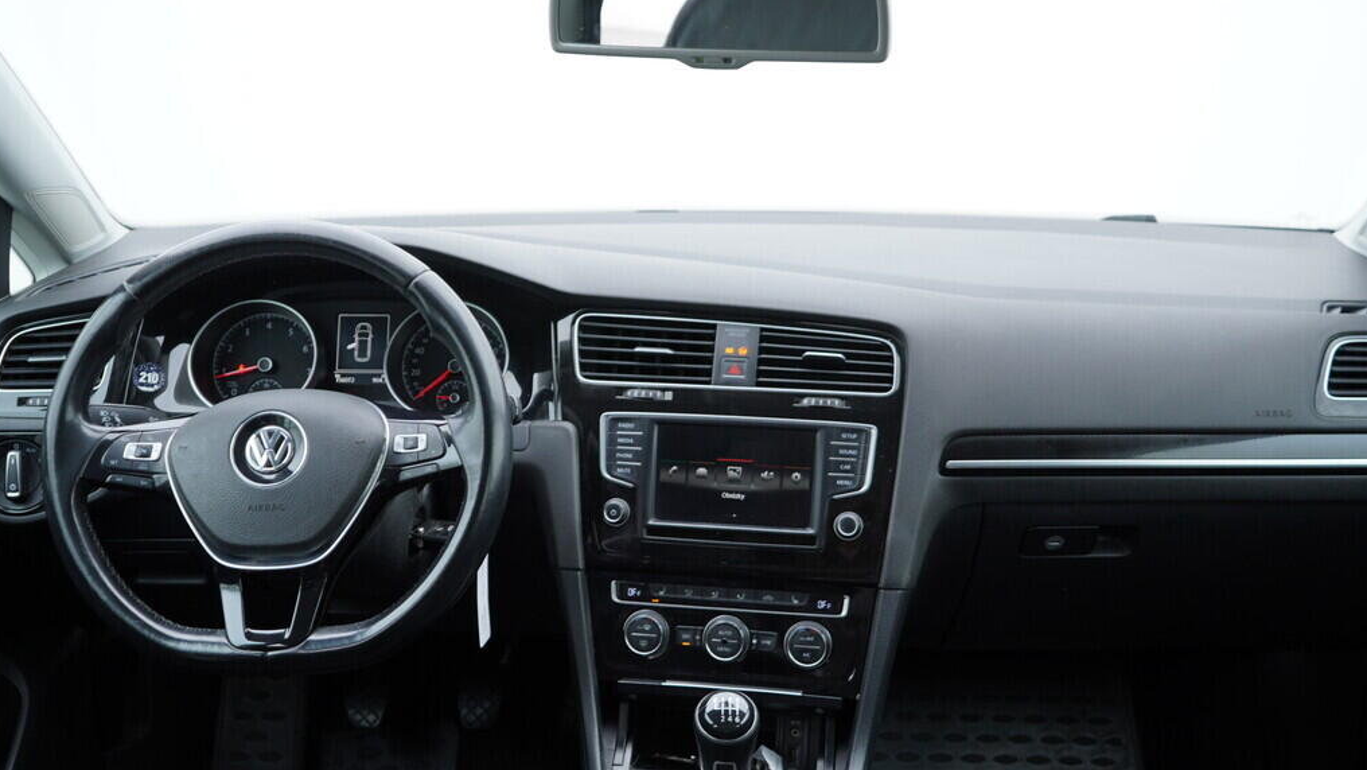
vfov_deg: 31.2
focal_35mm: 38
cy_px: 423
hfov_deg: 52.8
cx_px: 682
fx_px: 1378
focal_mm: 24
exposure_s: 1/40
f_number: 2.8
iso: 160
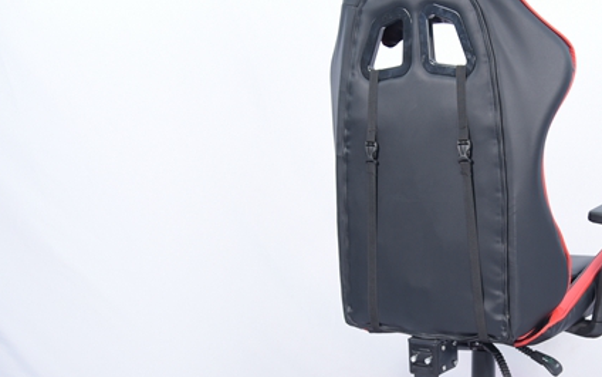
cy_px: 262
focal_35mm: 65
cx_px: 469
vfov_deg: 19.9
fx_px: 1066
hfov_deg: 30.9
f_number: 4
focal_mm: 36
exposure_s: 1/40
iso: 125
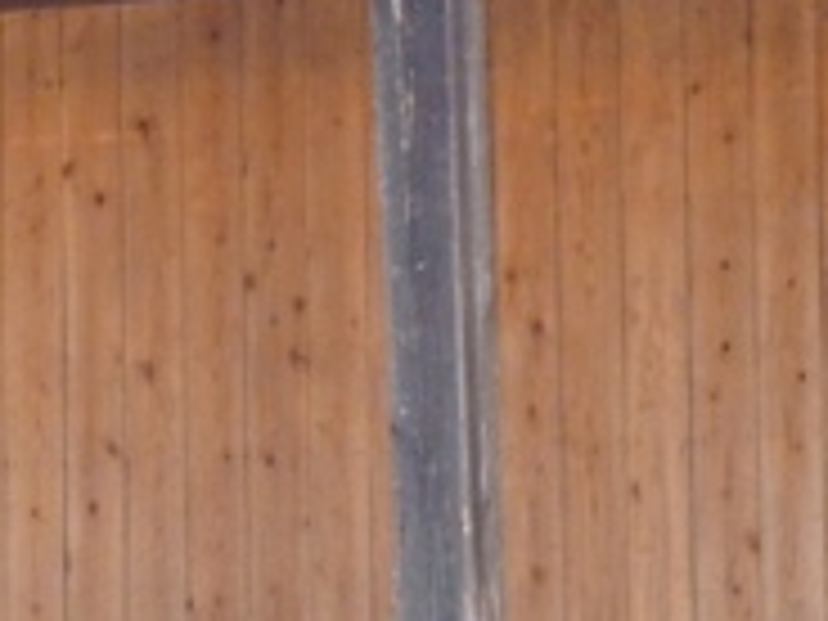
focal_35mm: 317
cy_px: 540
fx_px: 7583
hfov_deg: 6.2
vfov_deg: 4.7
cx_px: -274
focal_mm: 20
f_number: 6.5
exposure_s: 1/60
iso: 640
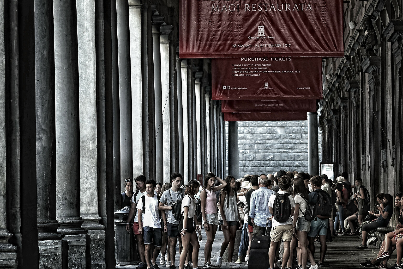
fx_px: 2160
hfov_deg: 10.6
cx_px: 269
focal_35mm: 193
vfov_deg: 7.1
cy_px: 104
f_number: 4.5
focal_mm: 90
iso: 800
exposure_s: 1/100
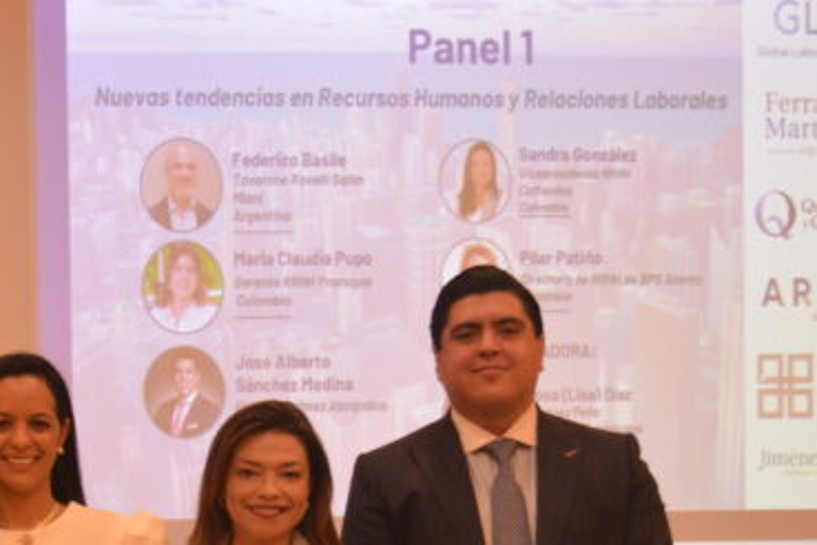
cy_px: 652
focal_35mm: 100
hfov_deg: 19.7
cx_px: -27
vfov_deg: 13.3
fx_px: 2269
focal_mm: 24
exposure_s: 1/40
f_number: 4
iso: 800
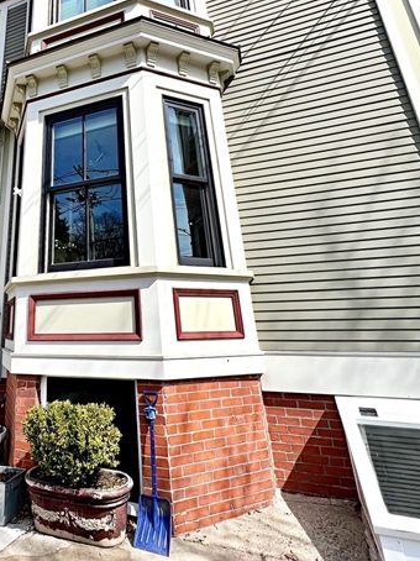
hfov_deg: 57.1
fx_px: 356
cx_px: 91
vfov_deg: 74.1
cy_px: 187
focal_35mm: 22
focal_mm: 1.57
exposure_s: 1/1410
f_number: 1.8
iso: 32
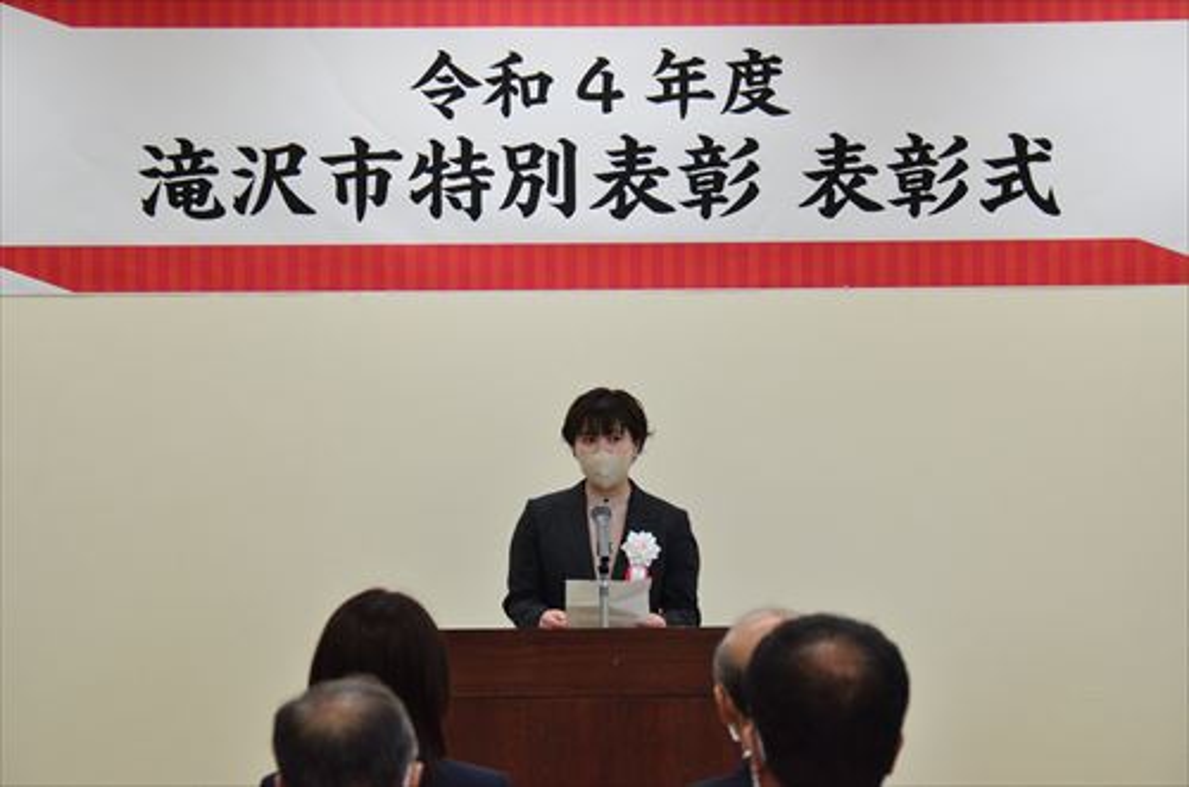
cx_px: 594
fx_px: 4053
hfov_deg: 16.7
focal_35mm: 123
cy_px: 394
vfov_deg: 11.1
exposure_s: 1/500
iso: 2000
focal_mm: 82
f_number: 5.6
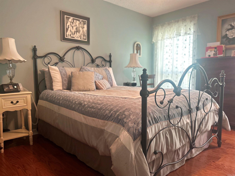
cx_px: 118
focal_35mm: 26
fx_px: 177
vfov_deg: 53.1
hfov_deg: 67.3
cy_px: 88
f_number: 1.5
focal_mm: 5.7
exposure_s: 1/60
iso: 160
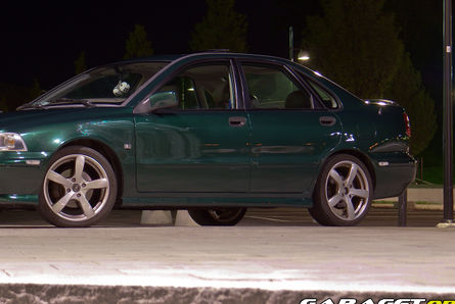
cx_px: 147
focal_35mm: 151
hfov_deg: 13.6
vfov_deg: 9.1
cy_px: 96
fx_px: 1911
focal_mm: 70
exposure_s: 10
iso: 100
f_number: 7.1
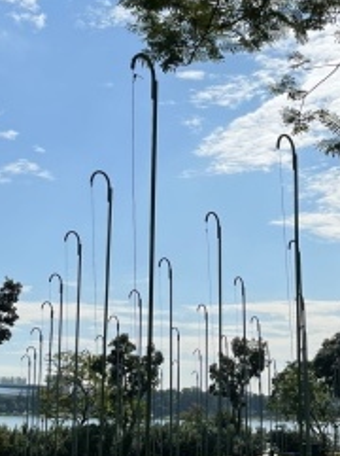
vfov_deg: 28.8
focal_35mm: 67
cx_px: 152
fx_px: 880
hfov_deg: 21.9
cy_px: 155
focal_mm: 5.1
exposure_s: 1/7353
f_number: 1.6
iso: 50
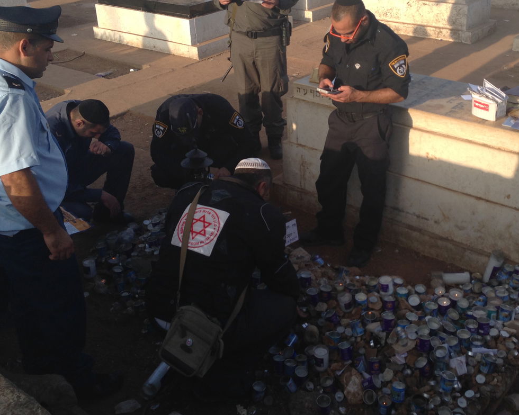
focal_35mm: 46
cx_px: 294
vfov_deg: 32.5
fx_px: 707
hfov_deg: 40.3
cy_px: 144
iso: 50
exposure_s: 1/411
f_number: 2.4
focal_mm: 4.12
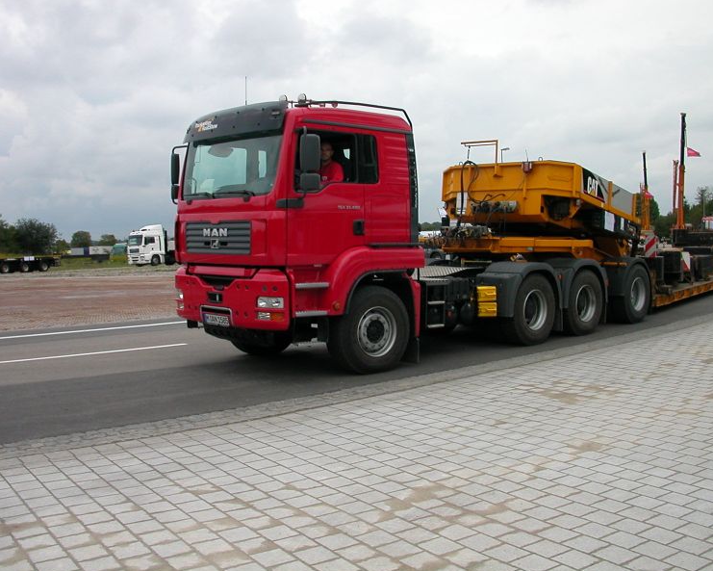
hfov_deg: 46.8
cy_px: 287
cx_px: 369
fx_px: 823
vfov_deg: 38.2
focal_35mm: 39
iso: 100
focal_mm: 5.6
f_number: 4.5
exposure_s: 1/323
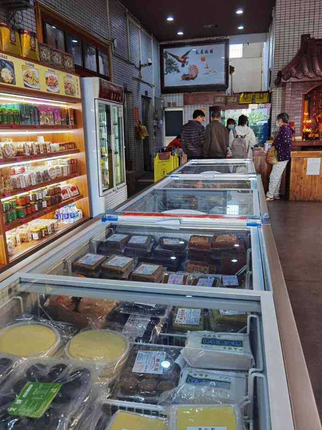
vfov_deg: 61.7
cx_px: 161
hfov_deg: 48.2
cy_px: 215
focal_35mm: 29
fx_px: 360
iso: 100
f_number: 1.9
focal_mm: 6.71
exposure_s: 1/100
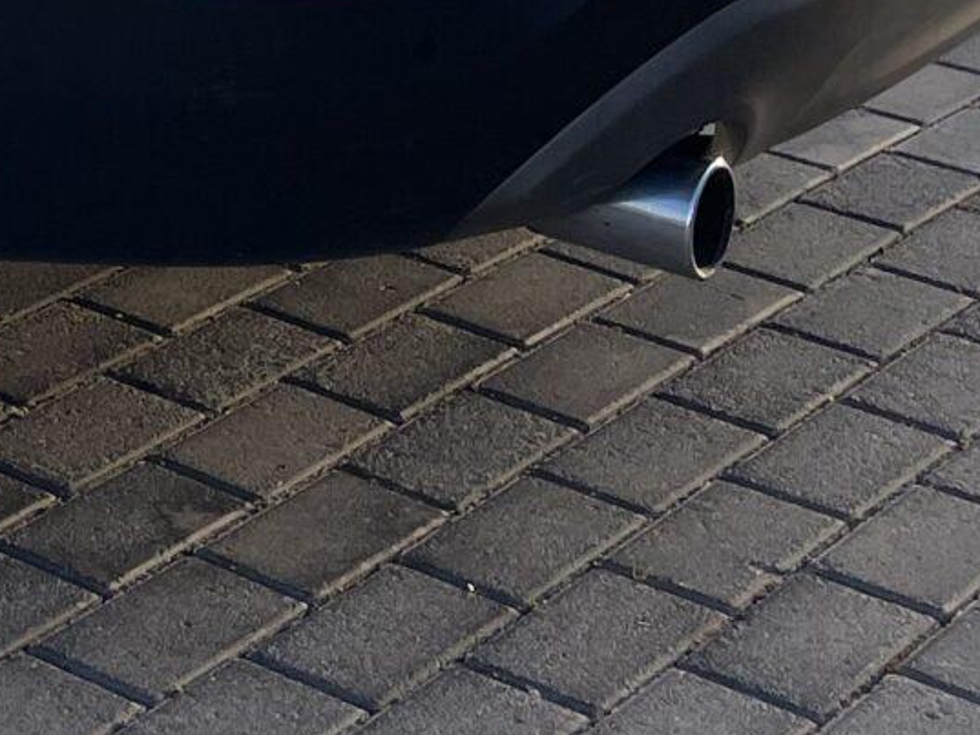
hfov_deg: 14.5
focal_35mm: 124
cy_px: -863
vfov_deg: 10.7
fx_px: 3511
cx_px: -610
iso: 32
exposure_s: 1/1276
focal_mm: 4.2
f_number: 1.6
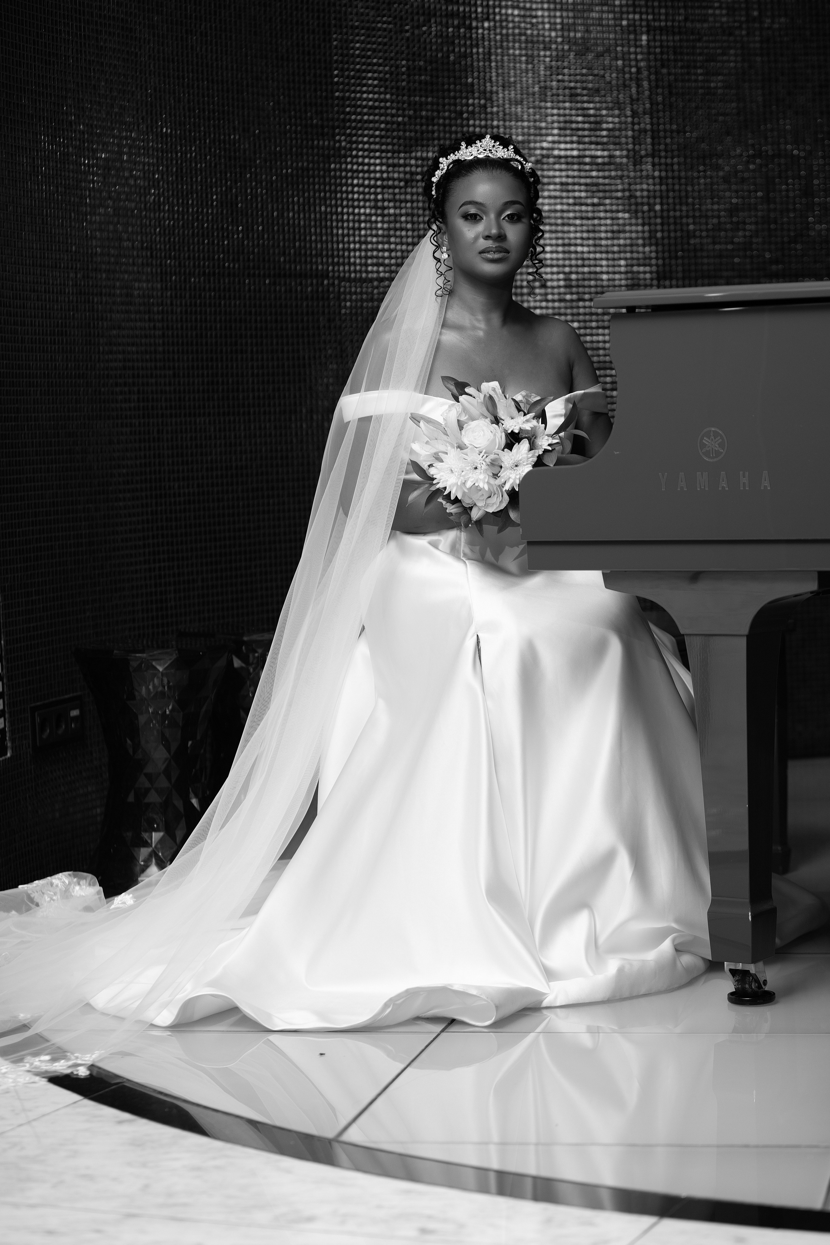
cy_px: 622
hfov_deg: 19.5
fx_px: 2421
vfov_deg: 28.8
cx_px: 415
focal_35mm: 70
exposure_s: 1/200
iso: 250
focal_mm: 70
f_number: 2.8
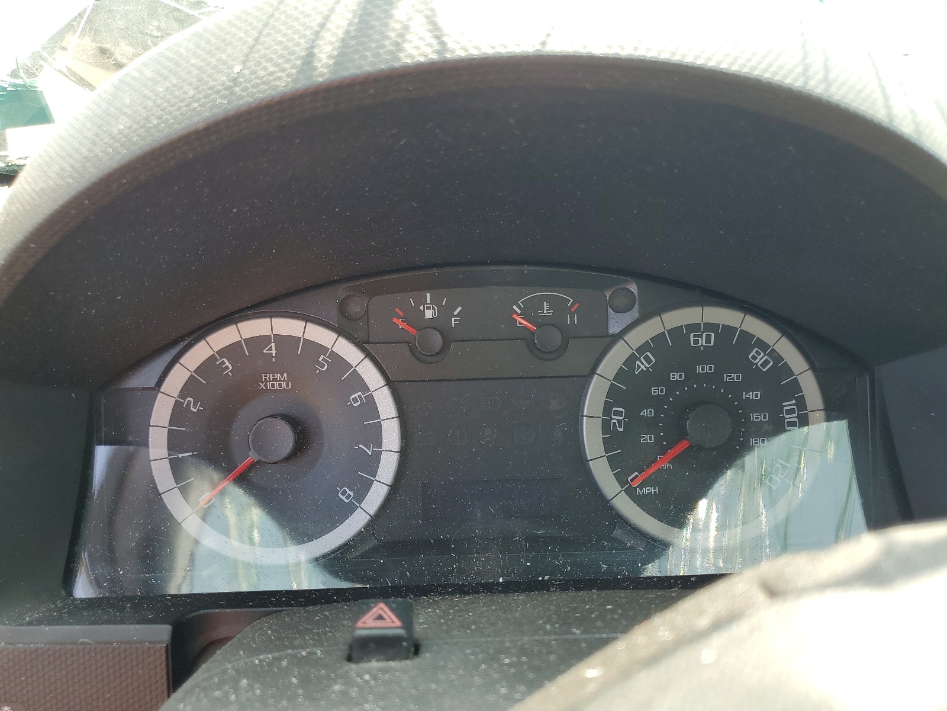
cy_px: 356
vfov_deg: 53.1
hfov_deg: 67.3
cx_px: 474
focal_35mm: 26
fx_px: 711
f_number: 1.5
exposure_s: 1/185
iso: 50
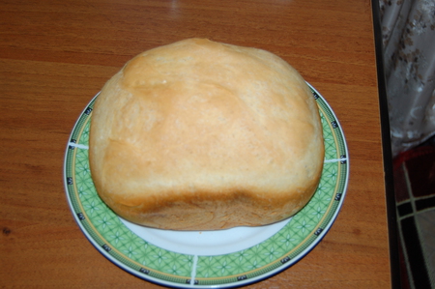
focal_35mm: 46
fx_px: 561
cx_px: 218
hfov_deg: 42.4
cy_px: 144
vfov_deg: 28.9
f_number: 4.5
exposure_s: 1/60
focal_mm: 31
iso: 400
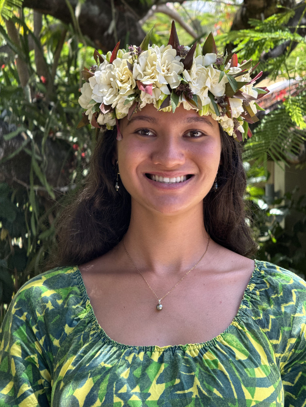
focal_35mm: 120
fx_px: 1414
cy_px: 204
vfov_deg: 16.4
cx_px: 153
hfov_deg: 12.3
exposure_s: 1/176
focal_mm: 15.66
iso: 64
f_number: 2.8
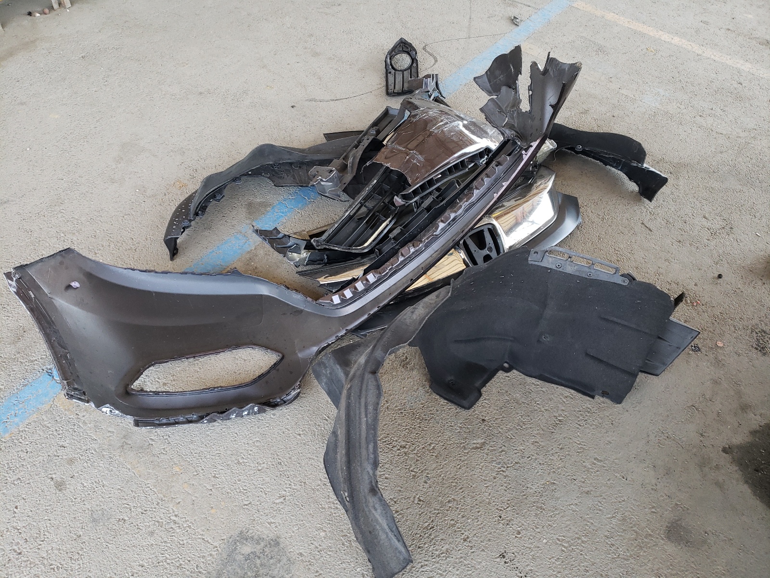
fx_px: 578
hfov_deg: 67.3
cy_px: 289
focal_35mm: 26
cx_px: 385
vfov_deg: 53.1
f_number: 1.5
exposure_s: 1/120
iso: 87
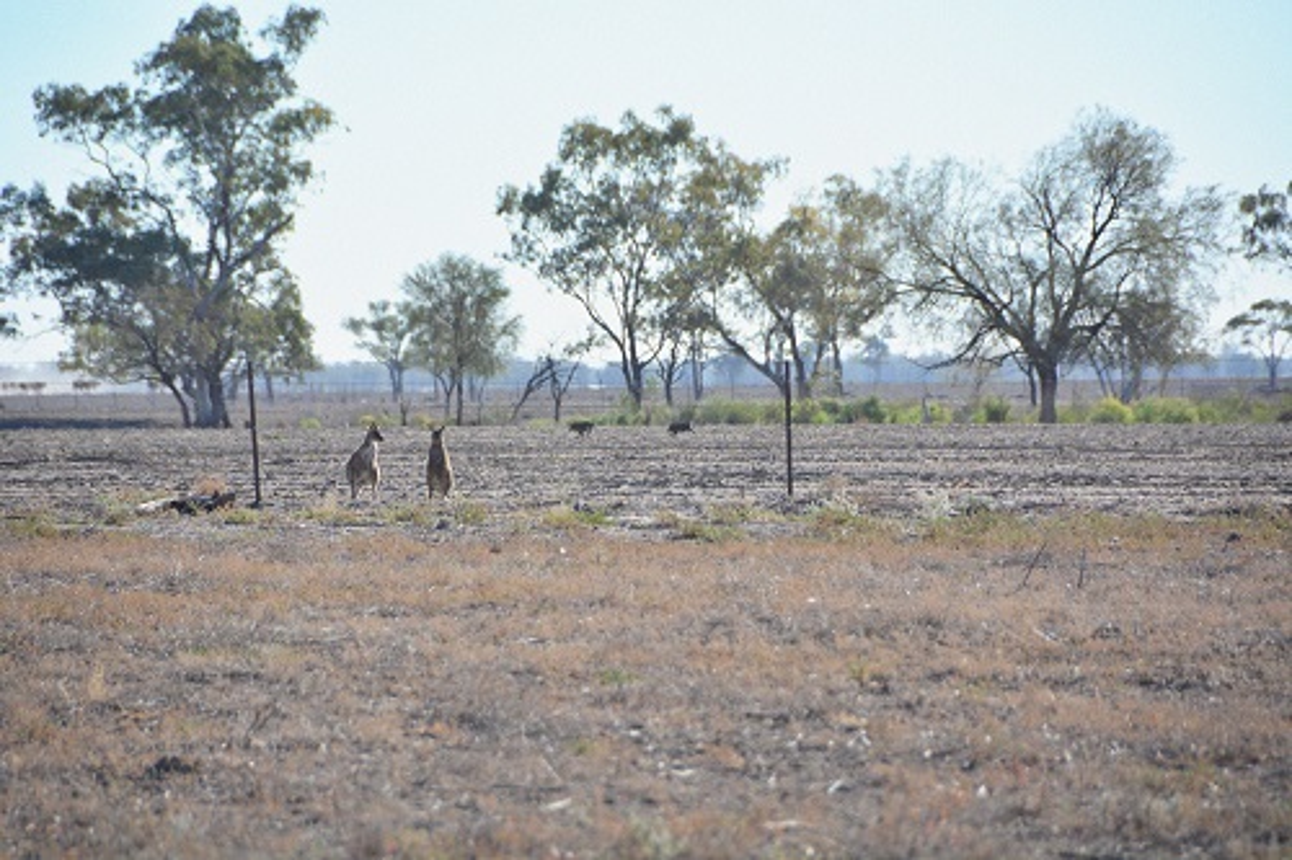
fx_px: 10763
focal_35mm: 300
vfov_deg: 4.6
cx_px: 646
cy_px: 430
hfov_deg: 6.9
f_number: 6.3
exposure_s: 1/1600
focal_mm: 200
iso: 400
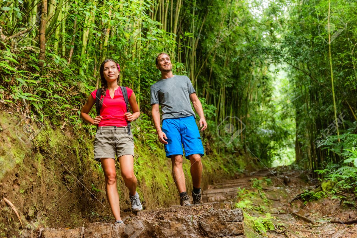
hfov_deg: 46.4
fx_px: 417
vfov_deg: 31.9
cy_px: 119
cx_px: 178
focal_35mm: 42
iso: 800
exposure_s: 1/200
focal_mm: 42
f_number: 2.8
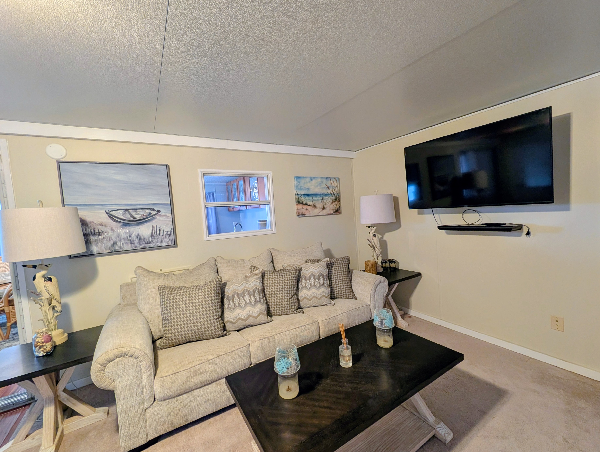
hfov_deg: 110.5
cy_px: 226
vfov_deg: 94.6
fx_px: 208
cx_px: 300
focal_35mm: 12
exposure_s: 1/24
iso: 313
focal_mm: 2.23
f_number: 1.95
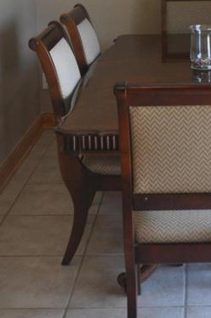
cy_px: 3
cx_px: 220
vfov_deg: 22.9
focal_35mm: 85
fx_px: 752
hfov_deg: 15.6
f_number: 5
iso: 1000
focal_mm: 21
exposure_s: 1/100
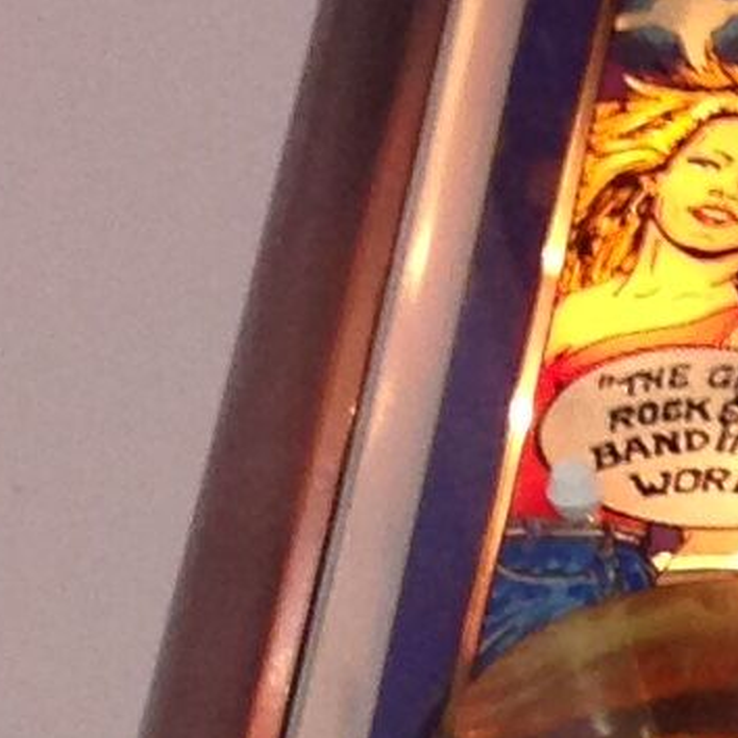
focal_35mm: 269
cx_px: 1922
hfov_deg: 6.2
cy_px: 1799
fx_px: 6488
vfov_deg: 6.2
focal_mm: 4.12
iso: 80
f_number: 2.4
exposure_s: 1/20
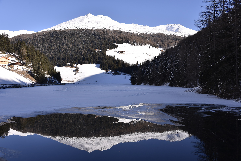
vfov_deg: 38.9
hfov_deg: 55.8
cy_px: 80
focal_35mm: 34
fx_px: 228
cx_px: 120
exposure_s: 1/250
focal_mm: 34
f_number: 8
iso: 100
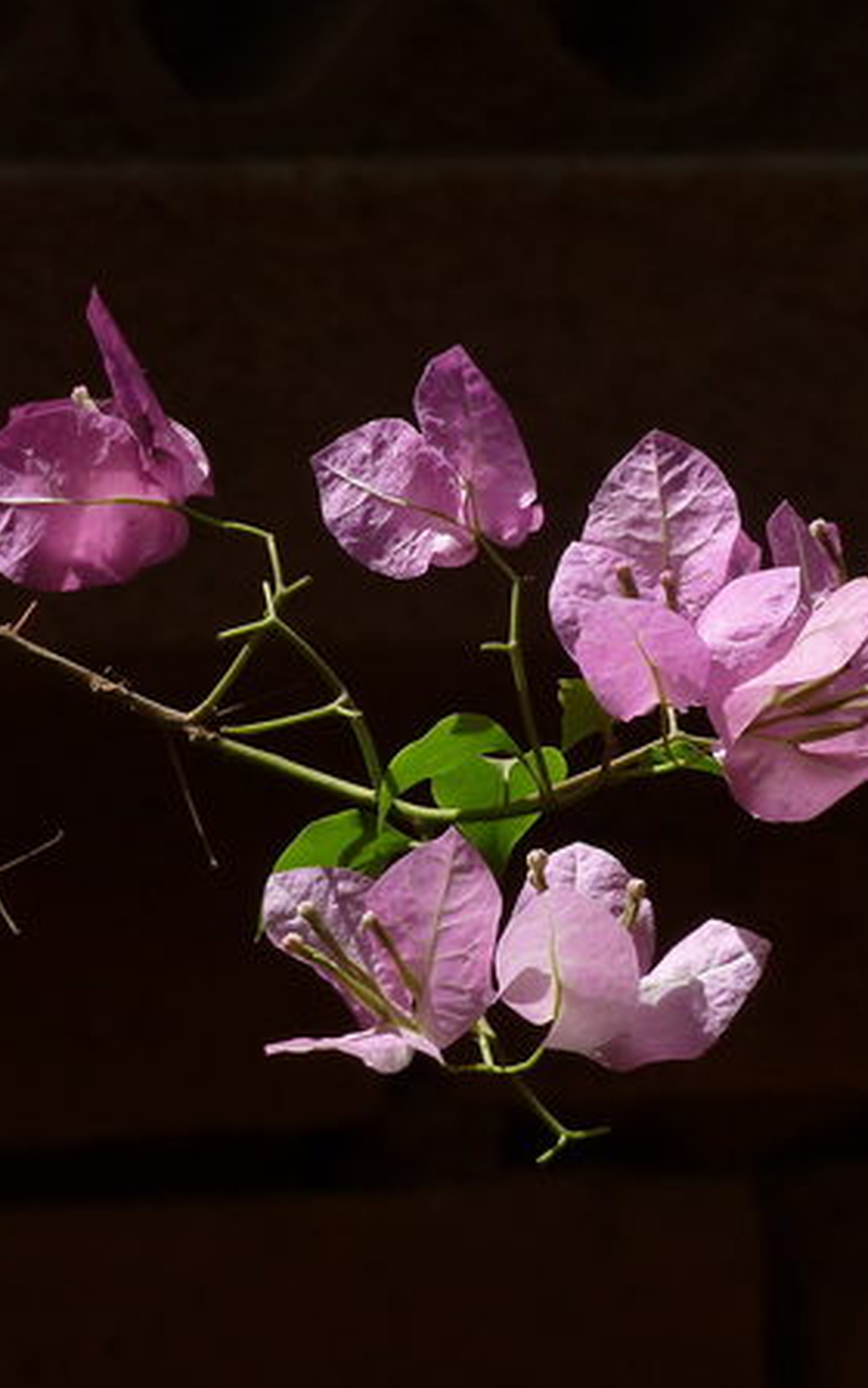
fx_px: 16124
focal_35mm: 426
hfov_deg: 3.1
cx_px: 450
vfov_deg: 4.9
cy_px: 694
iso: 80
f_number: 4.9
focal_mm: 49.2
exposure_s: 1/400
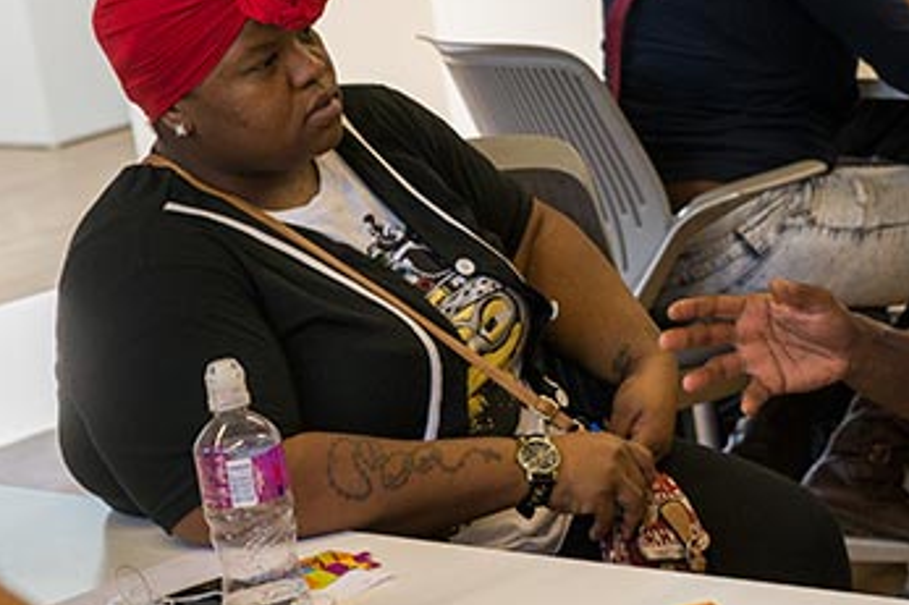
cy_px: 153
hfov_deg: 20.8
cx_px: 710
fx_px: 2448
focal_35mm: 97
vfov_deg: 14.0
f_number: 5.6
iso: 800
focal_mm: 58
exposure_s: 1/250
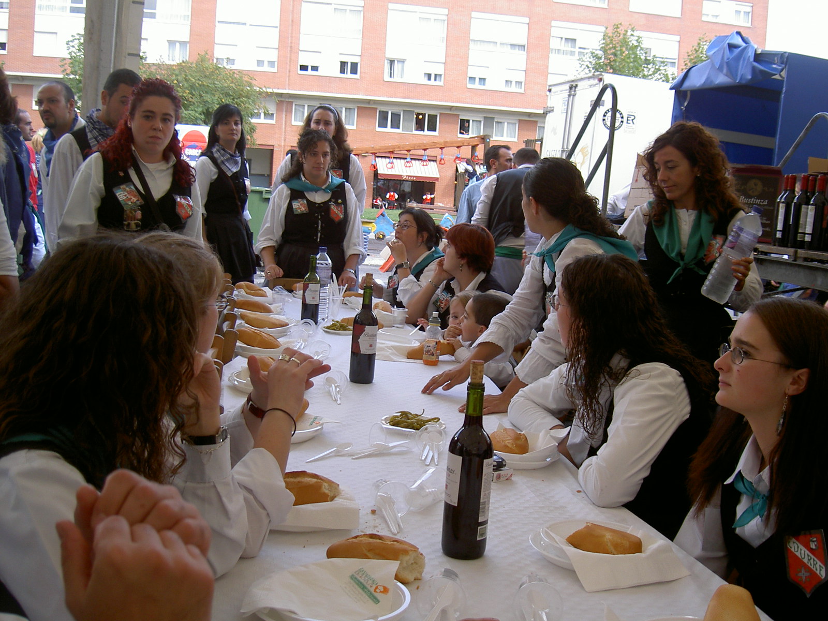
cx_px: 414
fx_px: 933
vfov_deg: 36.8
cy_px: 310
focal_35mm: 39
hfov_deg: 47.9
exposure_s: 1/189
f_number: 2.8
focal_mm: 8
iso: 100
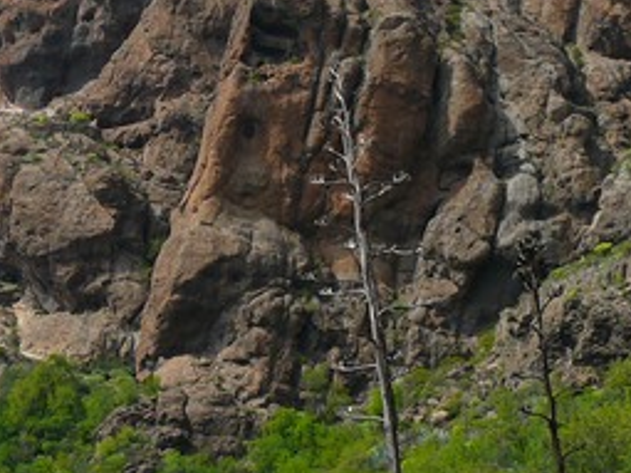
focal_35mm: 103
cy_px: 87
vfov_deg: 14.3
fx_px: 1877
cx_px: 79
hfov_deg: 18.8
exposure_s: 1/320
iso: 100
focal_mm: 7.4
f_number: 2.8
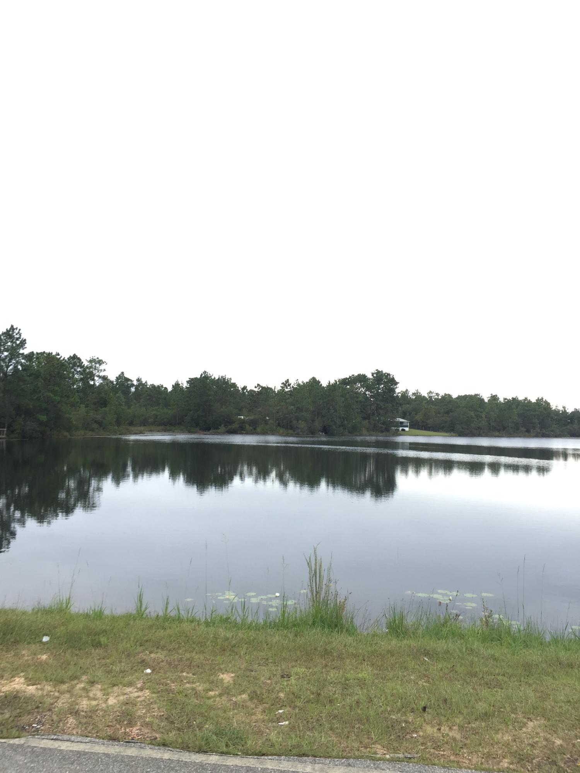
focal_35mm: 29
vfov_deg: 61.7
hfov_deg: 48.2
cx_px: 290
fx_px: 648
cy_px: 386
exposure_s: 1/166
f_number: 2.2
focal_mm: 4.15
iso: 32
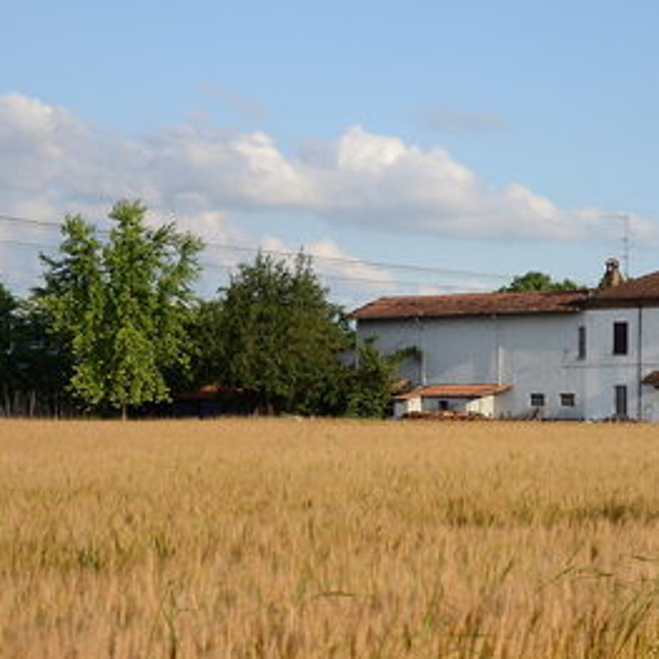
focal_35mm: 93
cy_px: 287
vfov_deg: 18.7
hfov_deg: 18.5
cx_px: 509
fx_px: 2003
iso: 640
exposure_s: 1/4000
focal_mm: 32
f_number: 4.2
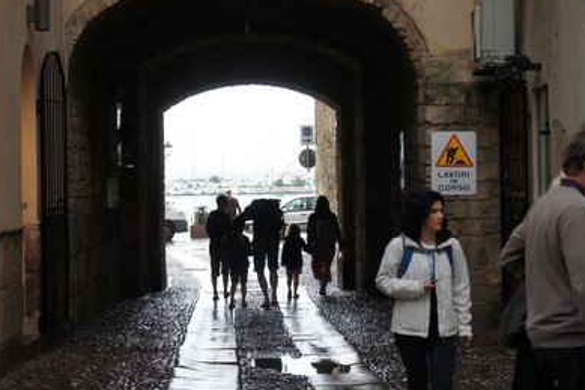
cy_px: 167
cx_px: 254
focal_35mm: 98
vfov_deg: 14.0
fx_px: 1585
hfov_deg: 20.9
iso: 500
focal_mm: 55
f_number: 5.6
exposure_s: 1/250
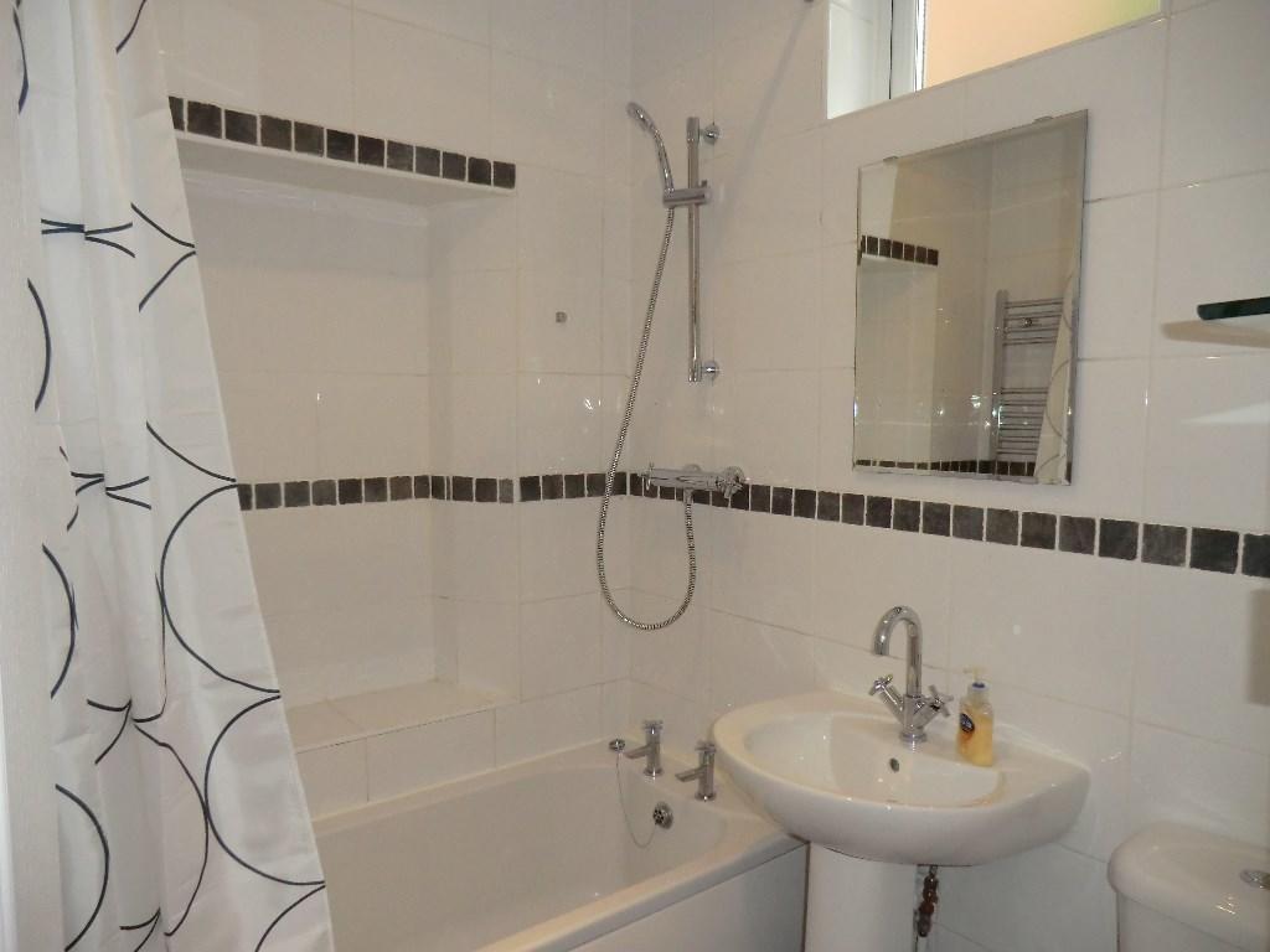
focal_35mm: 24
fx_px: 881
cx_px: 635
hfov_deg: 71.6
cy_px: 476
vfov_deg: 56.8
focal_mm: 4.3
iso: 400
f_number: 3.2
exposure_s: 1/60
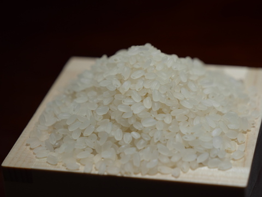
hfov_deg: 16.4
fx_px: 908
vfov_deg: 12.3
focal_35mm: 120
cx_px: 131
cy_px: 98
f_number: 4
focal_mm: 60
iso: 400
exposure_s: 1/320
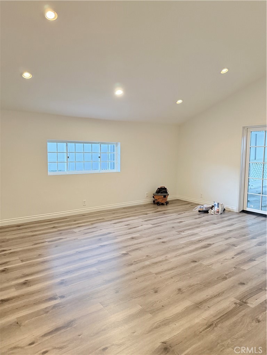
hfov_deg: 56.8
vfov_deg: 71.6
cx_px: 134
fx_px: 247
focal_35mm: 24
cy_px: 178
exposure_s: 1/60
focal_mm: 6.76
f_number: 1.78
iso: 800
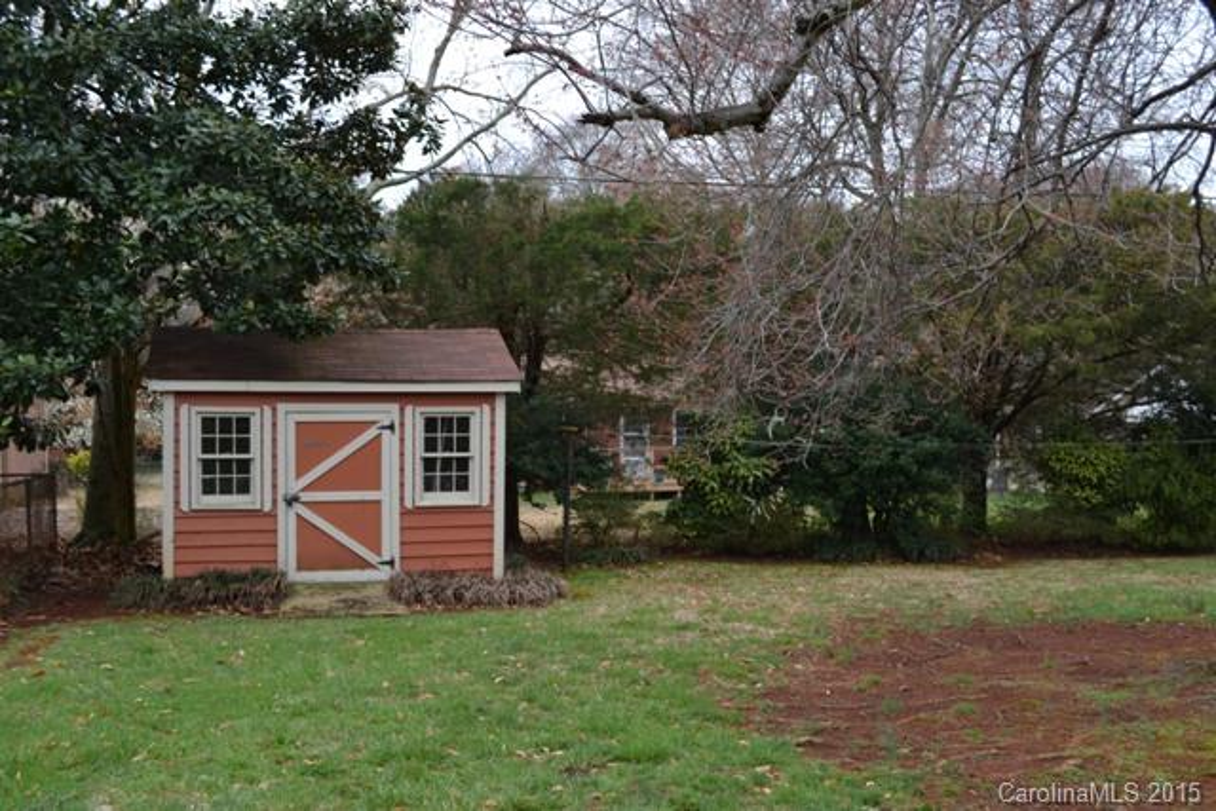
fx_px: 1318
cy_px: 406
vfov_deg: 34.2
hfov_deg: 49.5
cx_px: 608
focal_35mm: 39
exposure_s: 1/125
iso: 100
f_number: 5.6
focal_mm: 26
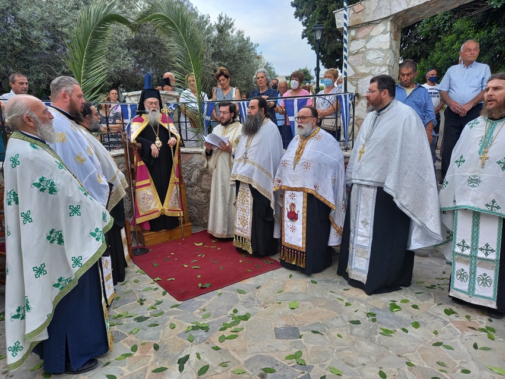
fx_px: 365
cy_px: 190
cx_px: 252
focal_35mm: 25
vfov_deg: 54.9
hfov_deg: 69.4
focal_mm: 4.6
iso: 25
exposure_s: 1/100
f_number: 2
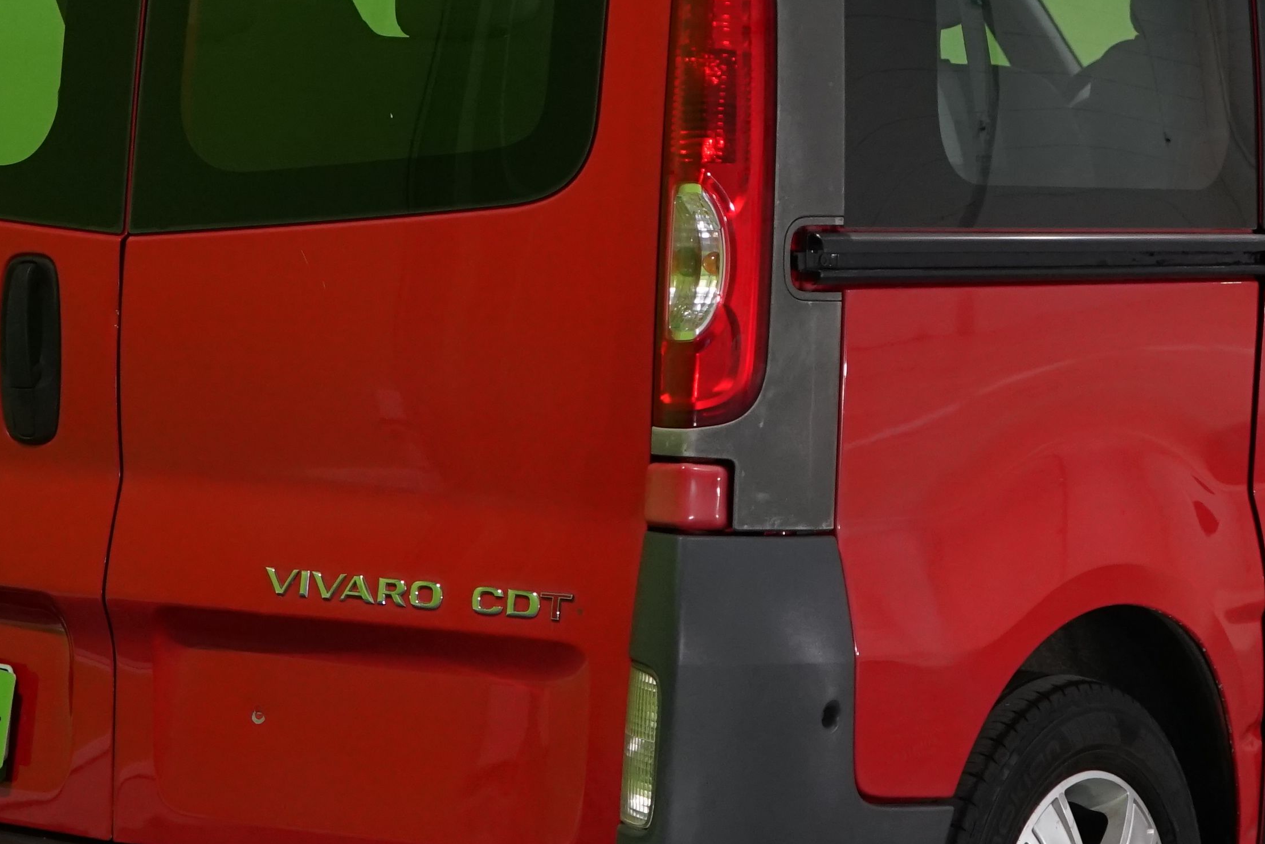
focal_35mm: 100
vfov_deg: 13.6
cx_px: 749
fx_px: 3514
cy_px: 104
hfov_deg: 20.4
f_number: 4
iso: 1600
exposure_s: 1/160
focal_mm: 37
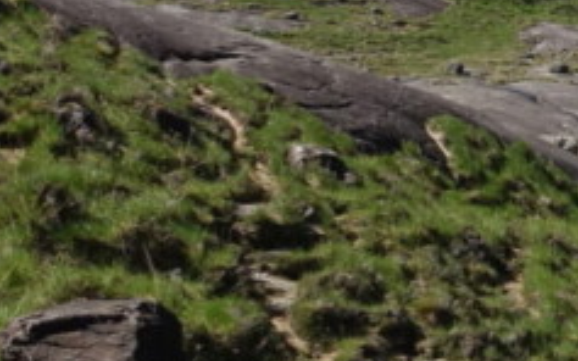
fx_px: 2441
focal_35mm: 155
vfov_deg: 8.5
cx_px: 1690
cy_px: 249
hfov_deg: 10.2
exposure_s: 1/400
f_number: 5.6
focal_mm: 8.8
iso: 125
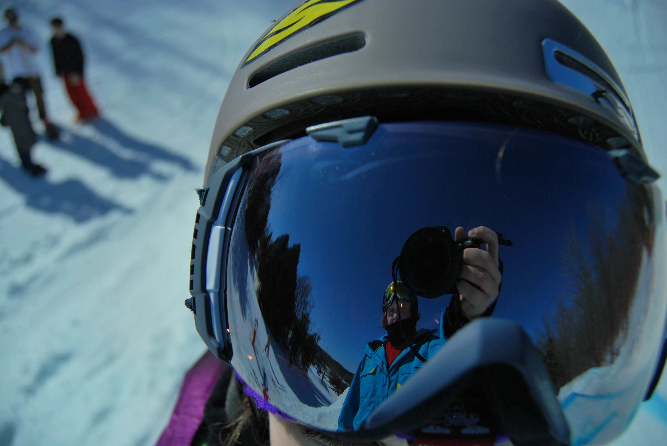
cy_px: 223
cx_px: 334
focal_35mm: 27
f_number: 4.5
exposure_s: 1/4000
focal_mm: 18
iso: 100
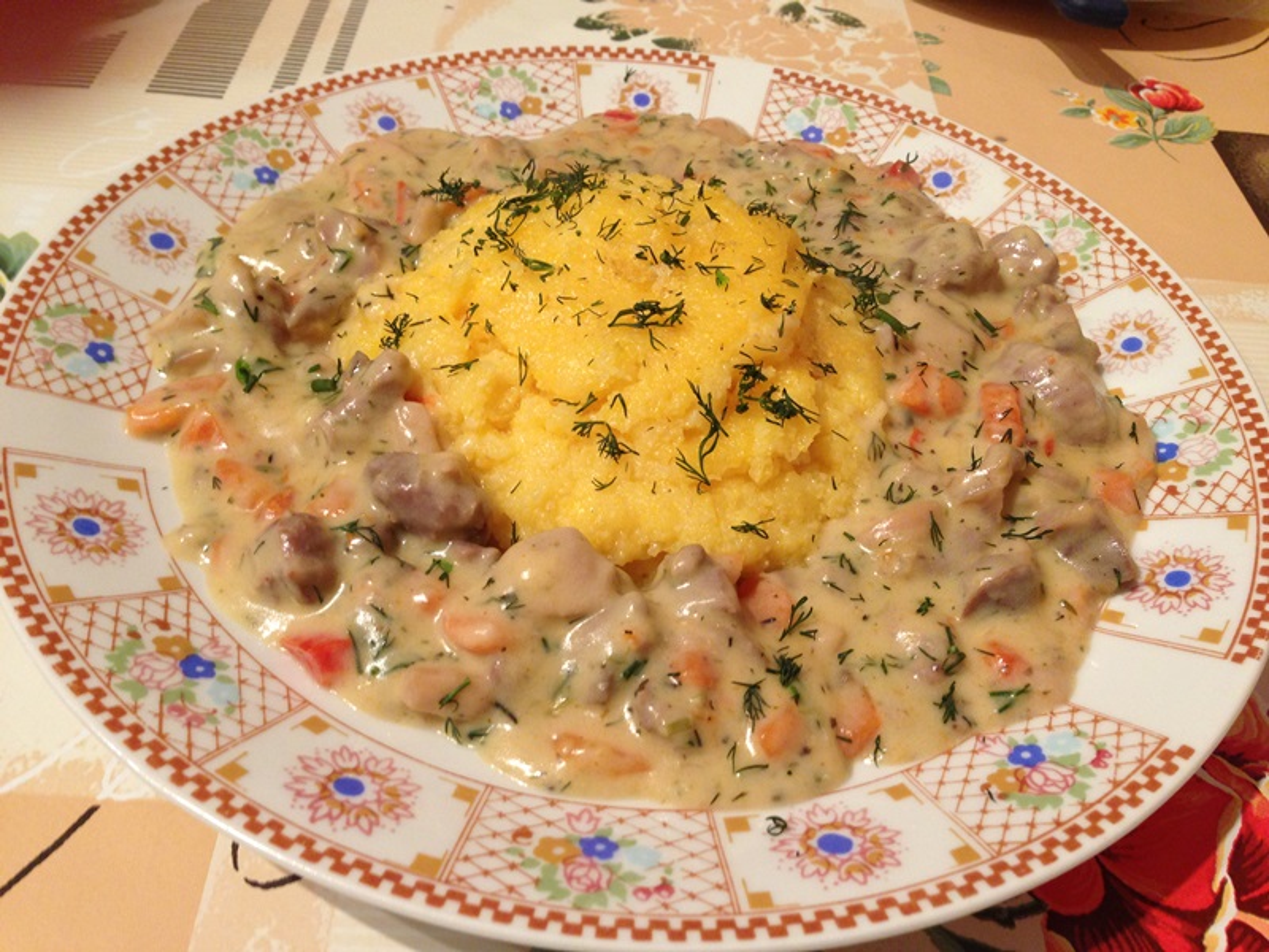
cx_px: 634
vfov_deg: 42.9
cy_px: 476
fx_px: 1210
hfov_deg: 55.4
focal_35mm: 33
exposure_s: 1/20
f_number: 2.4
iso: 125
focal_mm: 4.13
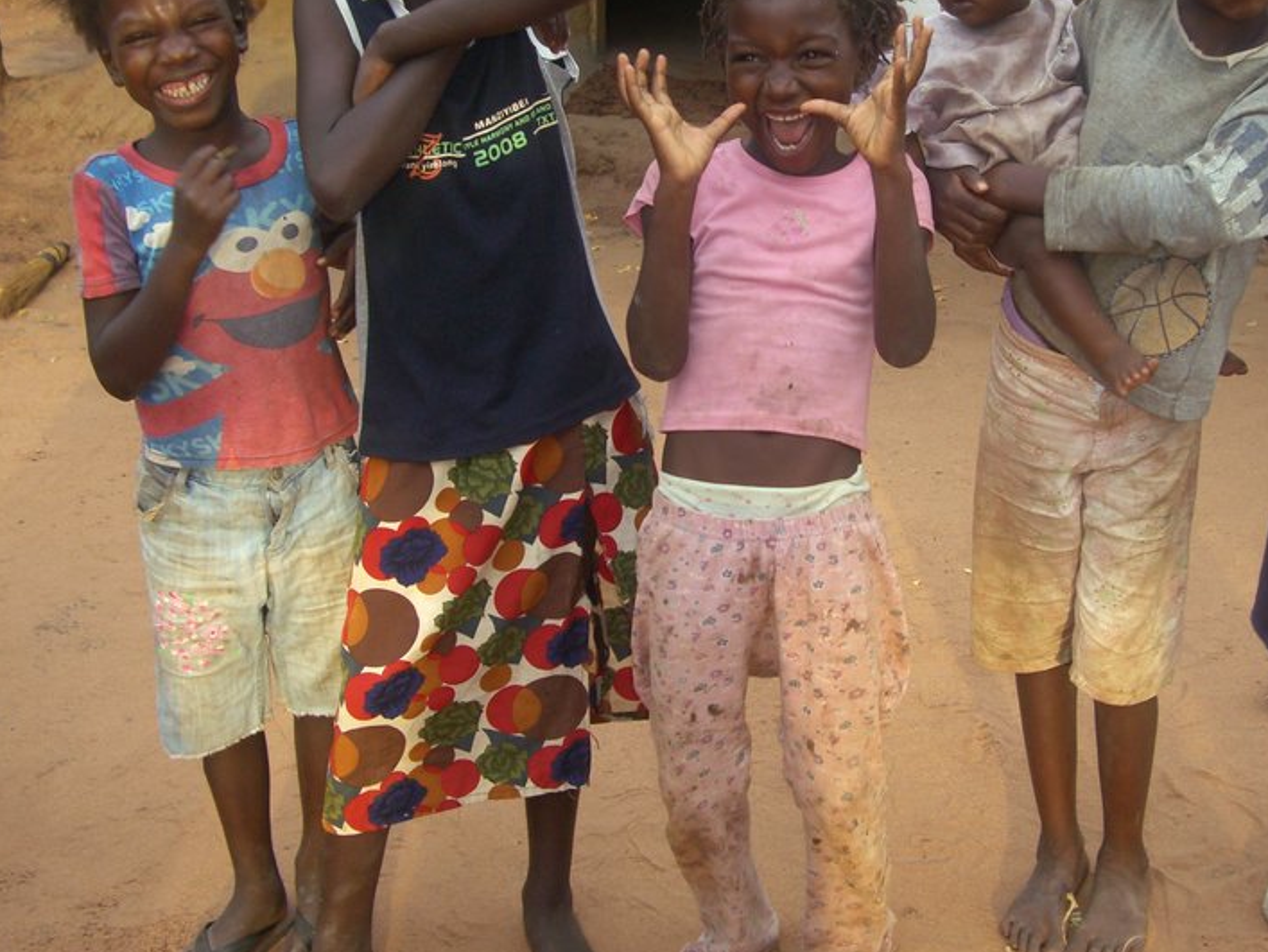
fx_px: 2016
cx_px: 843
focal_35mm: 55
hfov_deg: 34.6
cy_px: 333
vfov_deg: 26.5
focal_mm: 7.9
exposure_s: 1/100
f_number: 2.8
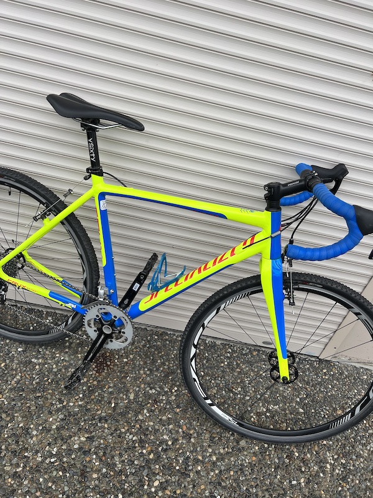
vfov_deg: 67.3
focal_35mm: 26
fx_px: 374
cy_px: 249
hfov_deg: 53.1
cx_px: 186
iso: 50
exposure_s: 1/319
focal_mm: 5.7
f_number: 1.5
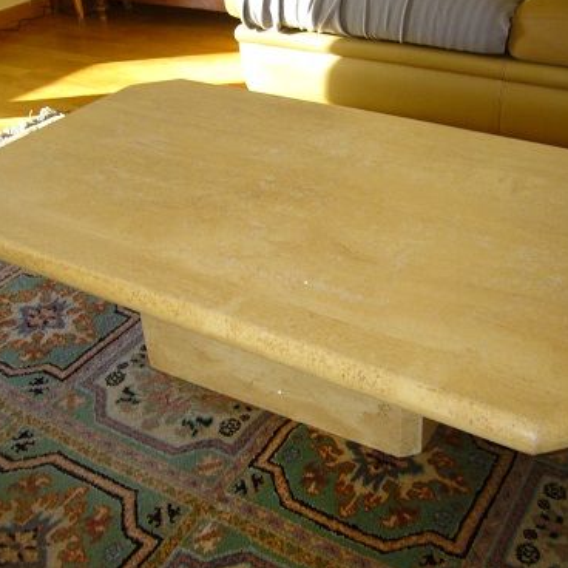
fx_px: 780
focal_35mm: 42
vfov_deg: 40.0
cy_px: 283
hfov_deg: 40.0
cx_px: 306
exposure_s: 1/30
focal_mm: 5.8
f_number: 2.8
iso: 100
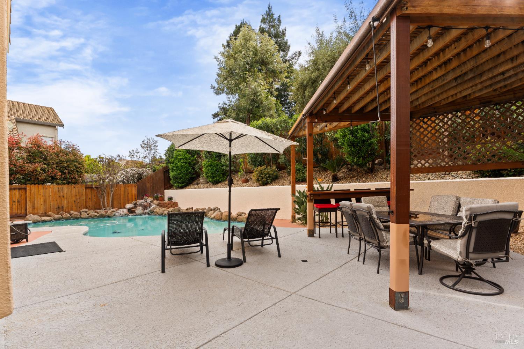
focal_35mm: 16
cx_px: 262
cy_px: 174
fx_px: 234
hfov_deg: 96.4
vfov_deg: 73.4
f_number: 8
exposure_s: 1/30
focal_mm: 16.1
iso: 100
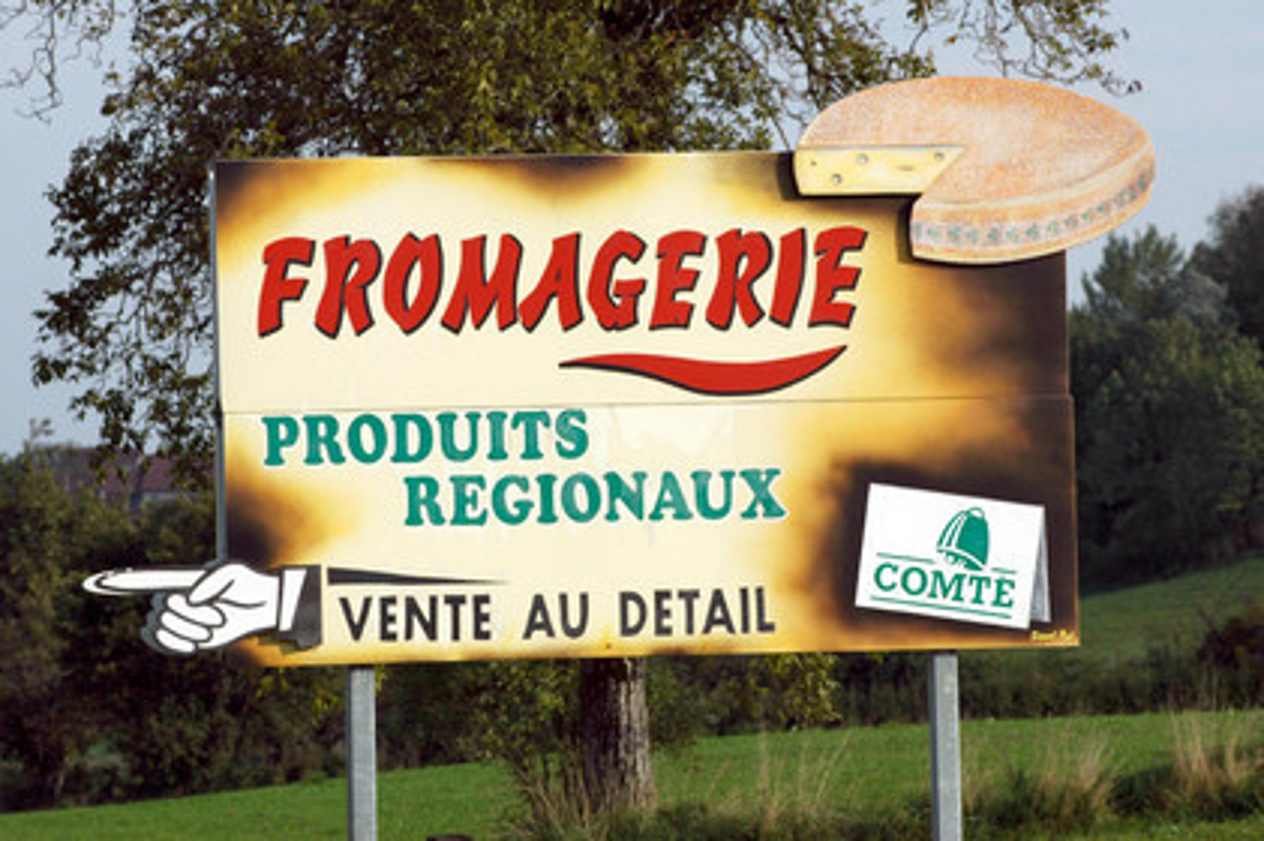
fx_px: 10525
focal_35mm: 300
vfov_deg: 4.6
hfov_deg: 6.9
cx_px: 632
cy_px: 420
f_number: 8
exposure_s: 1/640
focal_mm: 200
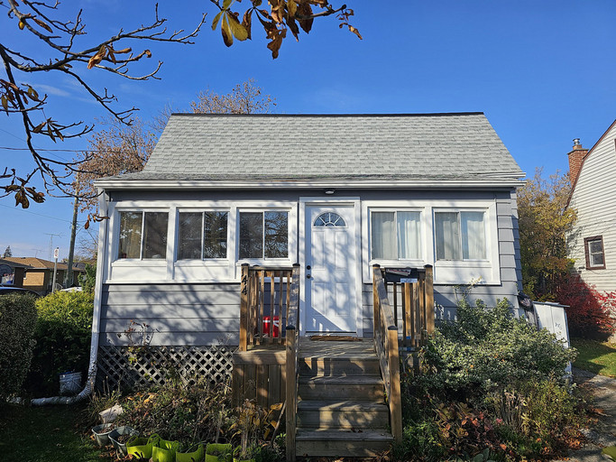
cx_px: 308
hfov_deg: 73.9
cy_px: 231
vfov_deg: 58.9
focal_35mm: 23
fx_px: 409
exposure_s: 1/1332
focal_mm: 6.3
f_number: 1.7
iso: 16
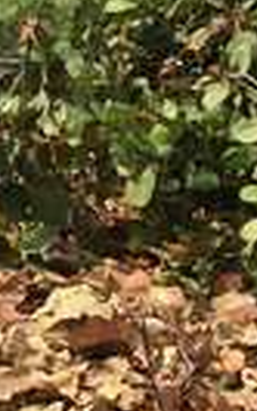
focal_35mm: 185
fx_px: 2075
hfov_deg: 7.0
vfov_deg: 11.0
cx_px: -31
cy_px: -136
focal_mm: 4.15
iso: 32
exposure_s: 1/1236
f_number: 2.2
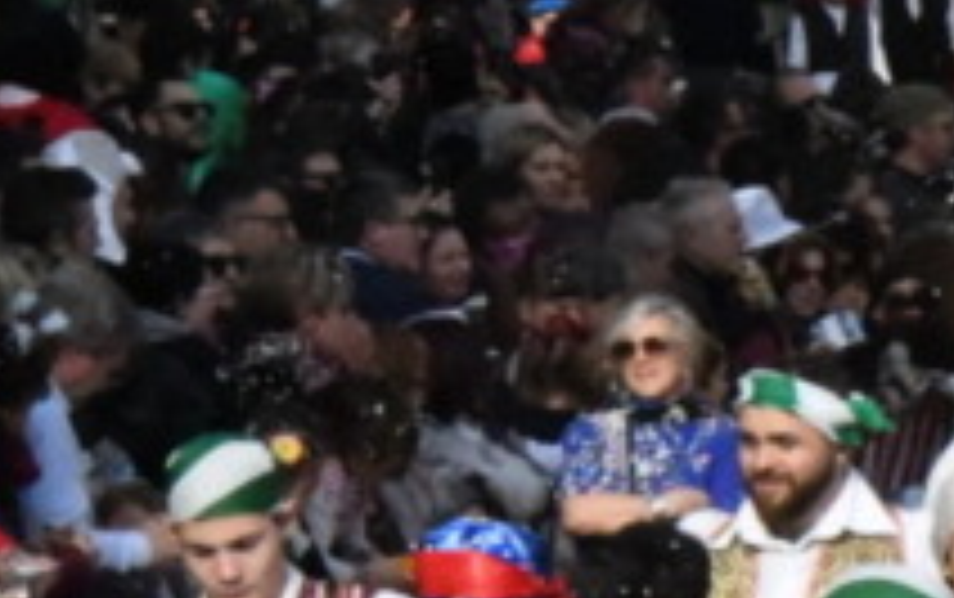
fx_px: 16007
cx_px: 1912
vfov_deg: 2.1
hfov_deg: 3.4
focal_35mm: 615
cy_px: 1050
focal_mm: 100
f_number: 32
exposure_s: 1/4000
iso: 16000
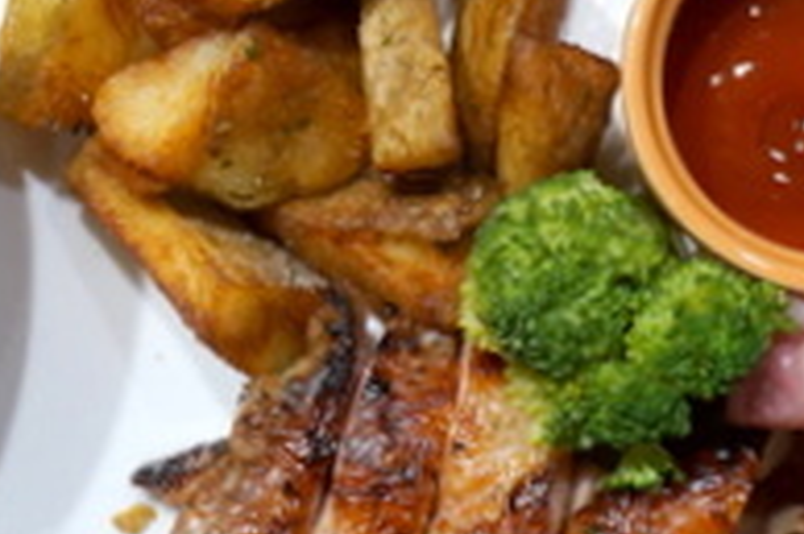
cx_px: 282
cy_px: 321
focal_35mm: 119
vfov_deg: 11.5
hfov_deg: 17.2
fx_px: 2655
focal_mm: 24
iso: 500
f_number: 4.5
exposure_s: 1/60
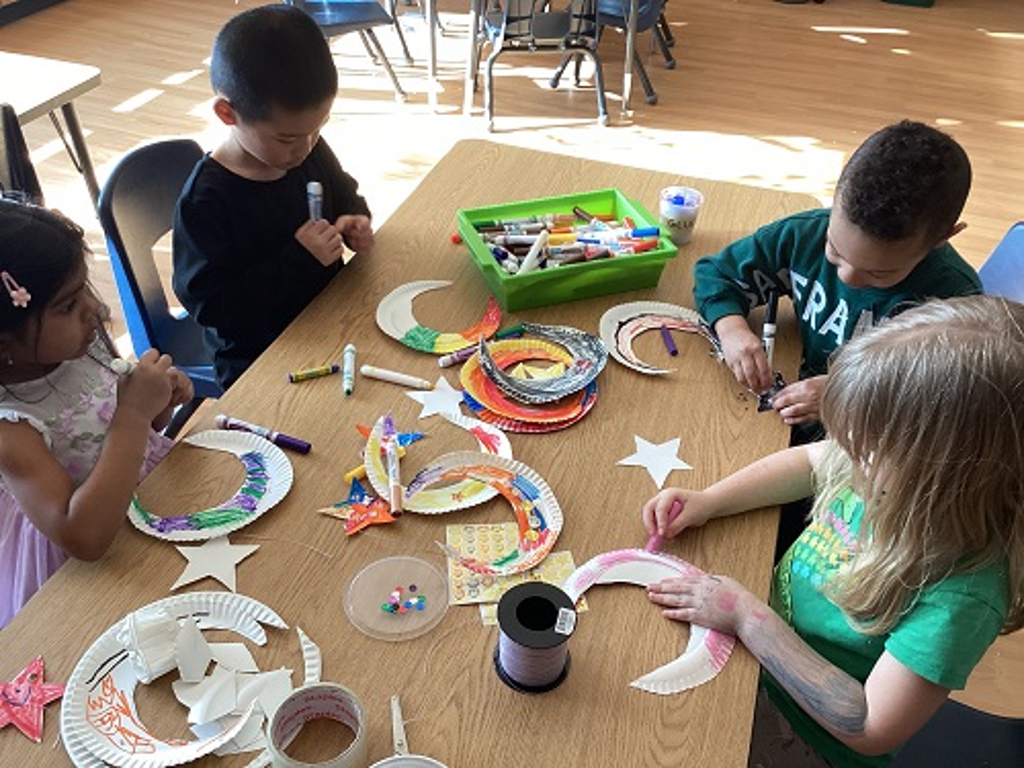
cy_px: 384
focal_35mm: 31
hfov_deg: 58.4
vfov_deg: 45.4
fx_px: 917
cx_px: 512
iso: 80
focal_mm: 3.3
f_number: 2.4
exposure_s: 1/60
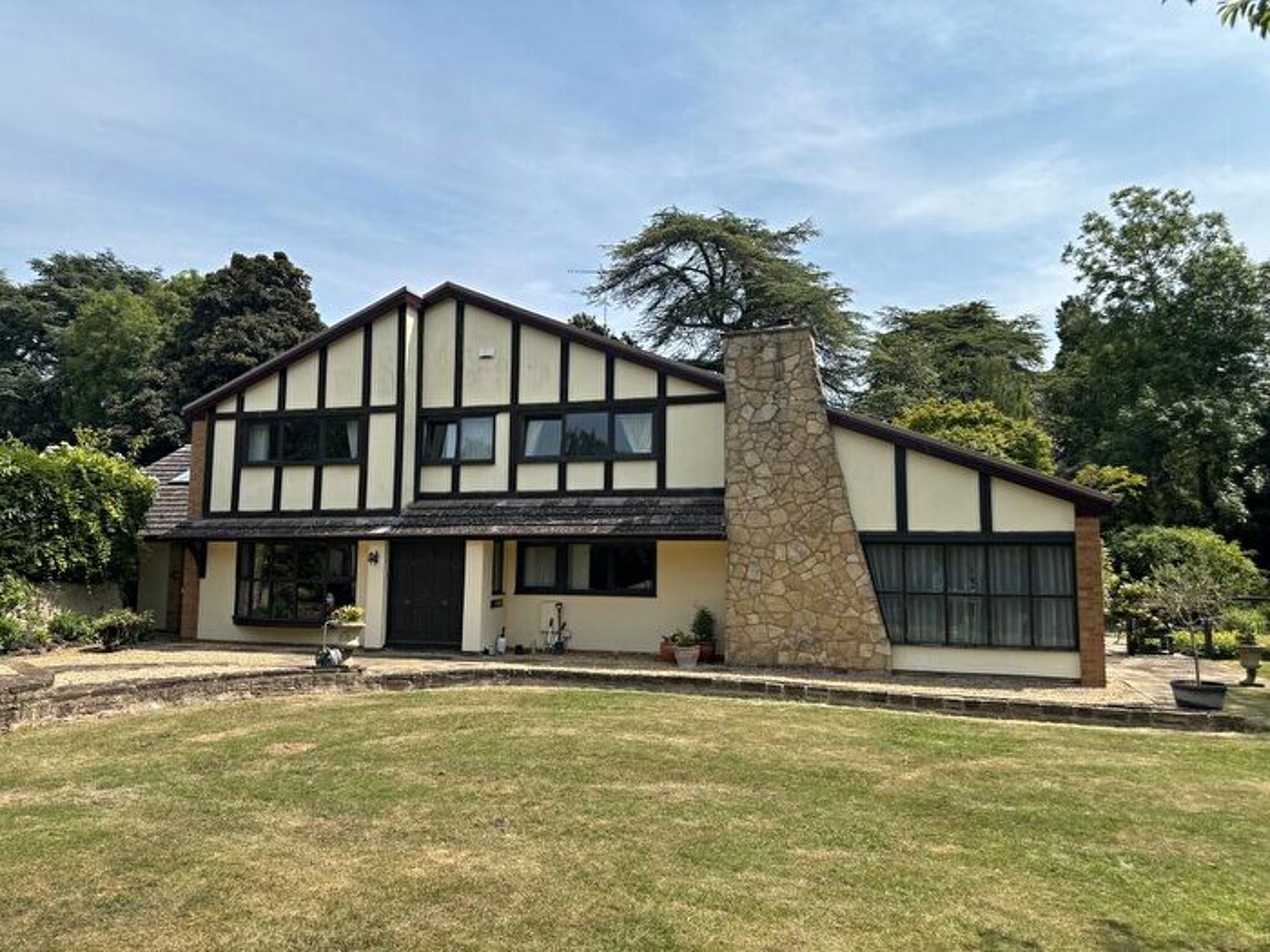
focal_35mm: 24
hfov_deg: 71.6
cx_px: 635
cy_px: 476
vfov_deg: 56.8
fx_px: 881
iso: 80
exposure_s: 1/4762
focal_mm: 6.86
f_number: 1.78
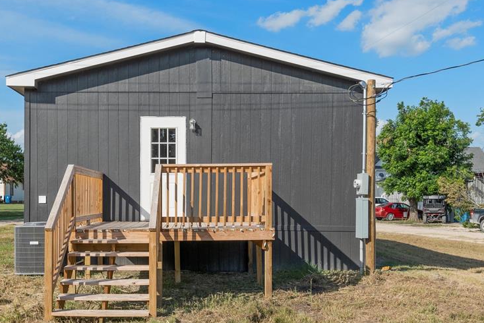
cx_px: 196
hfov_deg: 42.5
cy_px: 204
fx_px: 619
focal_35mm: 46
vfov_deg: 29.1
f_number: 9
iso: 200
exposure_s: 1/160
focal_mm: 22
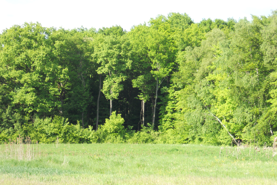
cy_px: 88
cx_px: 138
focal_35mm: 113
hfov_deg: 18.1
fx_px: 869
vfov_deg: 12.1
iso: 80
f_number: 5.9
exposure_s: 1/80
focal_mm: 19.6
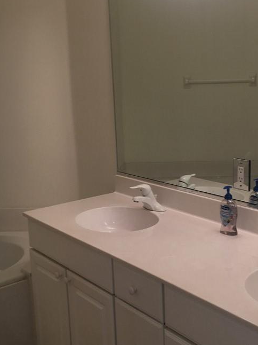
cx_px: 194
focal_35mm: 46
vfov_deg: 41.2
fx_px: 457
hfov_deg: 30.9
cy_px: 164
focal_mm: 4.15
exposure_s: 1/35
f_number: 2.2
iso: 25
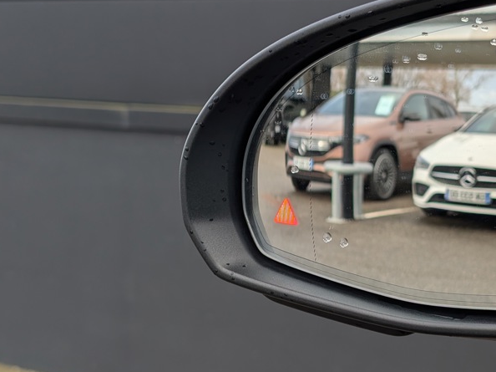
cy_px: 200
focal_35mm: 66
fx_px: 945
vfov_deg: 22.2
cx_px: 289
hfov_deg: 29.4
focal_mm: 6.9
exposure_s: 1/571
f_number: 1.68
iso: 24
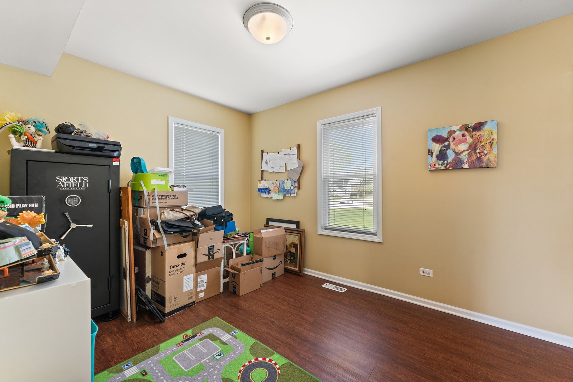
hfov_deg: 104.3
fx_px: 223
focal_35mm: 14
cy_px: 191
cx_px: 286
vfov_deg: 81.2
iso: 400
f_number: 9
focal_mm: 14
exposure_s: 1
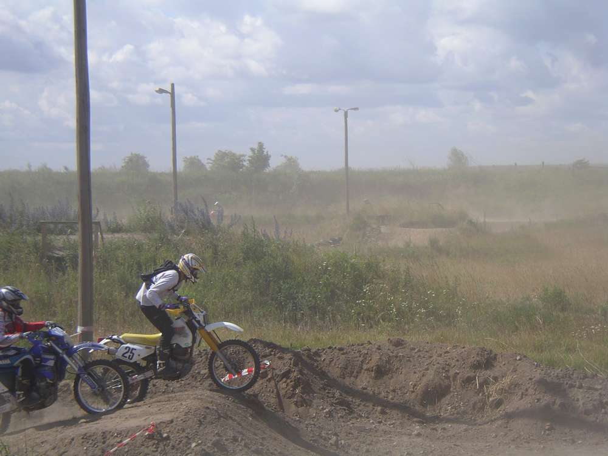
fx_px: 1827
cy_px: 228
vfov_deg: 14.2
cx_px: 304
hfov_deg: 18.9
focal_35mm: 104
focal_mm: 16
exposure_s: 1/640
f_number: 3.9
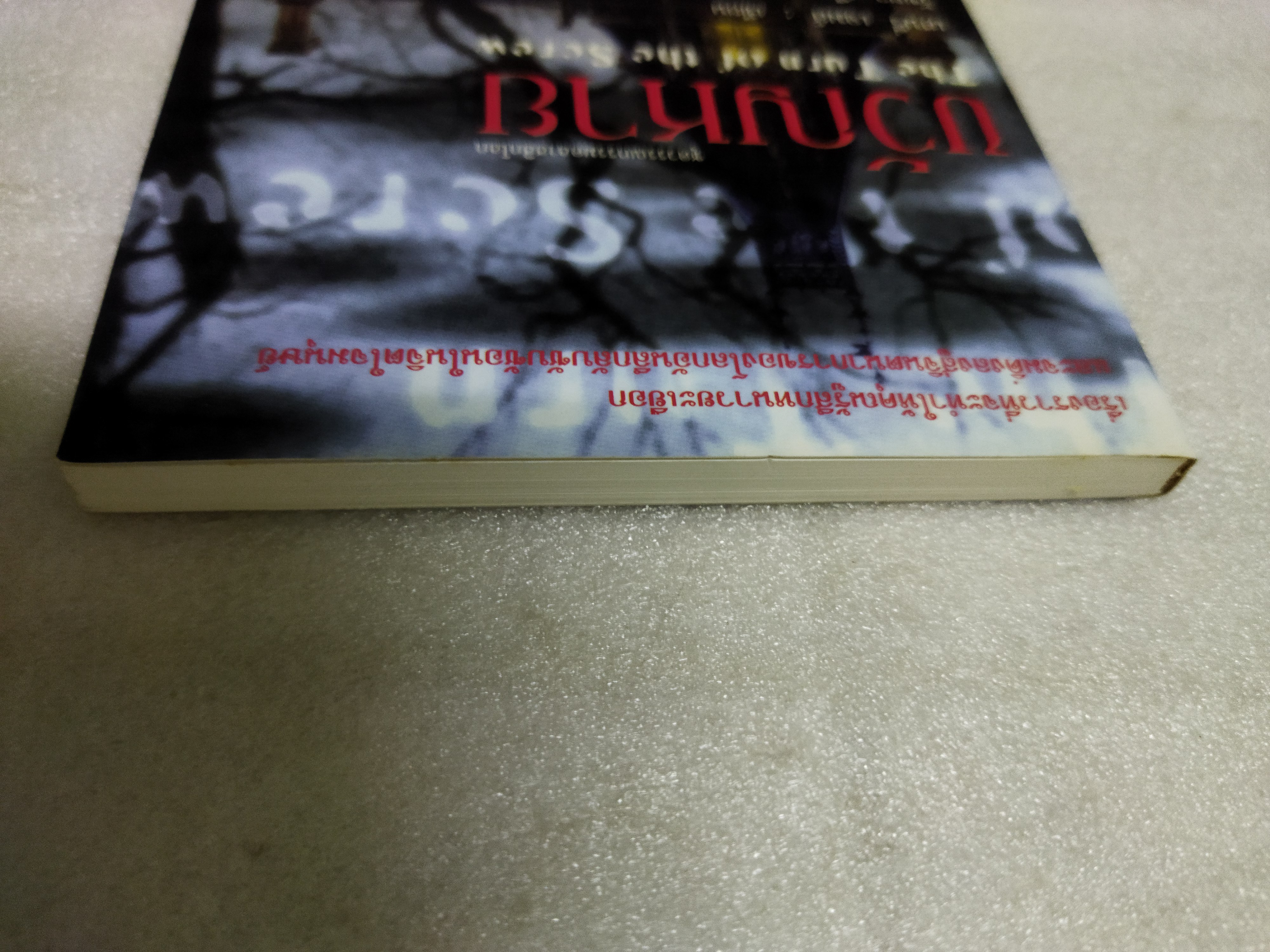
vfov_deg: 51.4
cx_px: 635
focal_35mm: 27
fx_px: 991
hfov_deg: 65.3
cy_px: 476
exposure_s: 1/25
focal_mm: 4.71
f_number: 1.79
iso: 447
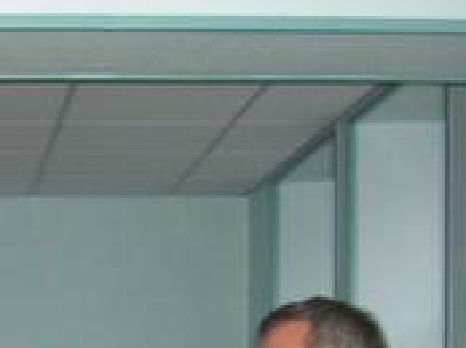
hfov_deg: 14.7
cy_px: 632
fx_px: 1734
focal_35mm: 129
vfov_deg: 10.7
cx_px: -131
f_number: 2.8
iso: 164
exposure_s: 1/60.1
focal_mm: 5.8
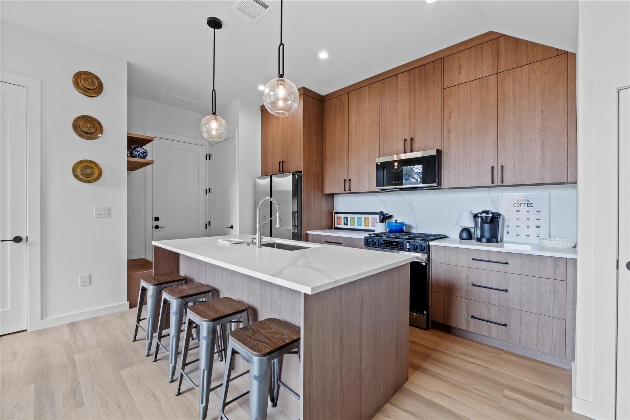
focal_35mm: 15
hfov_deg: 100.4
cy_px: 210
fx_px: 262
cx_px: 315
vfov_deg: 77.3
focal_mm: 10
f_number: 11
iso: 250
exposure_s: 1
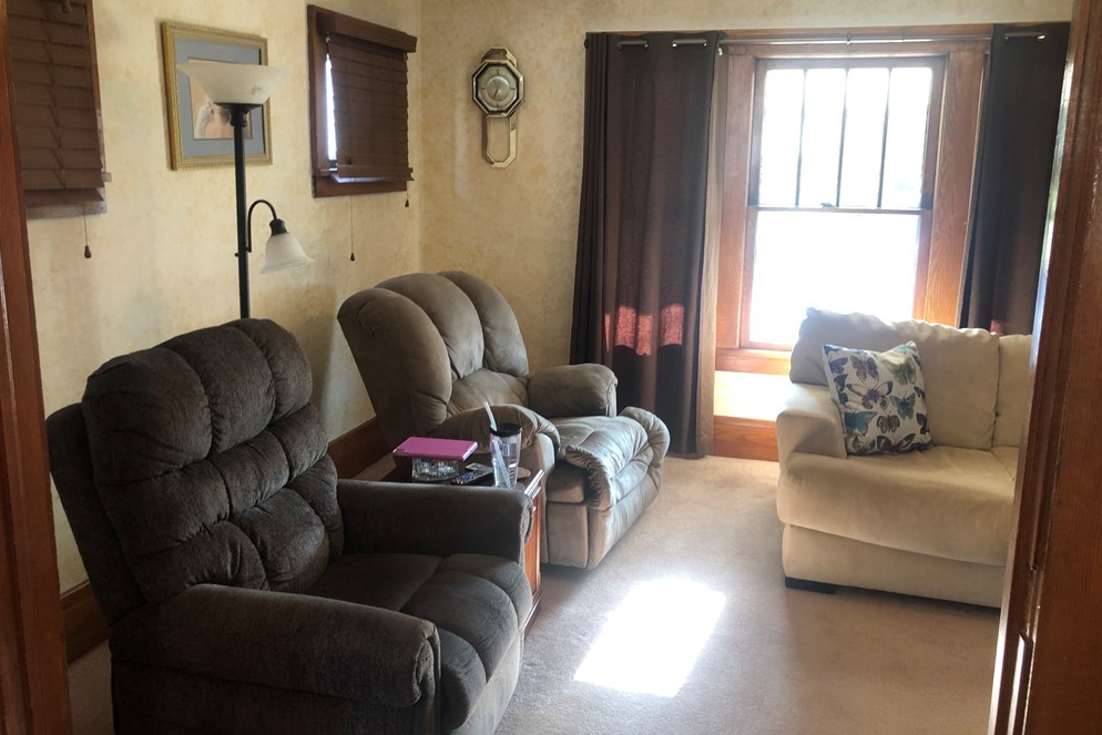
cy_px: 345
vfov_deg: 43.6
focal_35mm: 30
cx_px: 535
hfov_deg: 61.9
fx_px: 918
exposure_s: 1/15
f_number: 1.8
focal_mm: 4
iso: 40
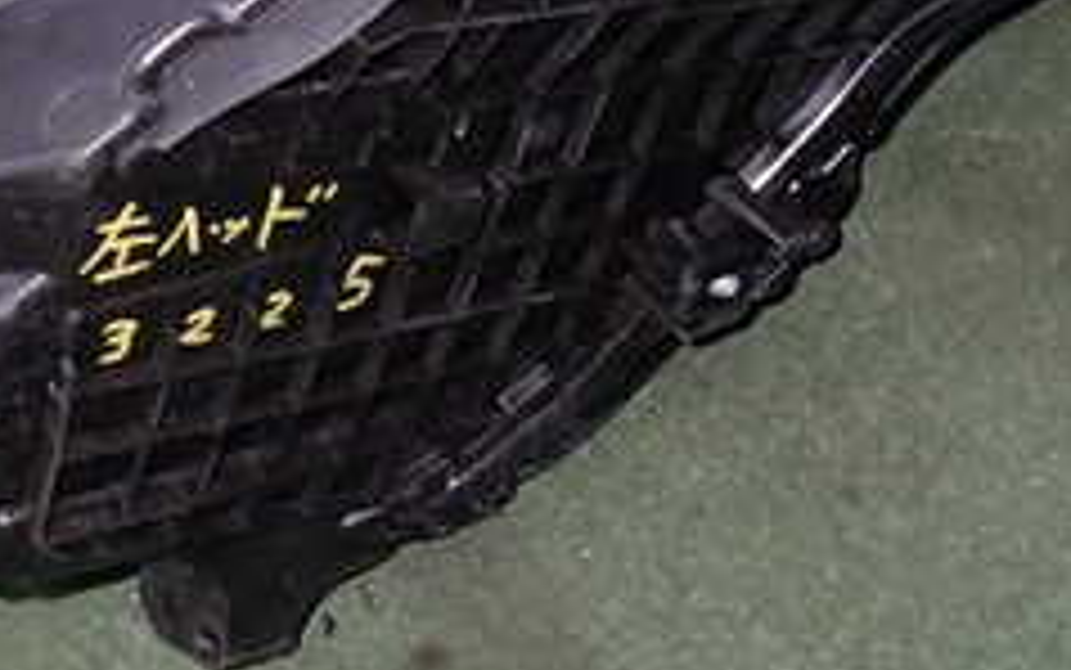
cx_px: 212
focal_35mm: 80
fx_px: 2336
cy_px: -81
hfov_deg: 25.4
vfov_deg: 15.8
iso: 200
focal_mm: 5.4
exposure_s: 1/30
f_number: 6.3
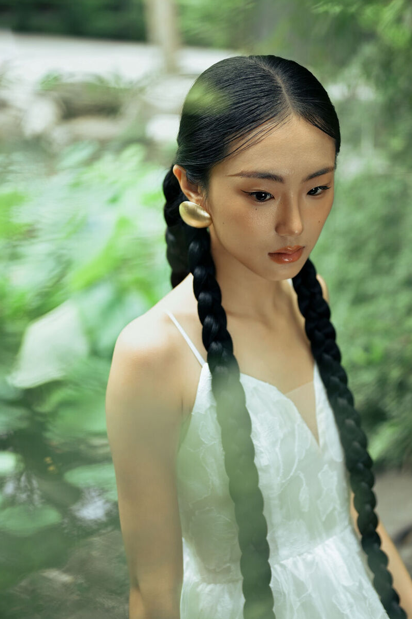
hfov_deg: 20.6
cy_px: 344
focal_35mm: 66
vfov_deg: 30.5
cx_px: 259
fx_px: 1133
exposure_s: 1/125
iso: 250
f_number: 1.8
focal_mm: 50
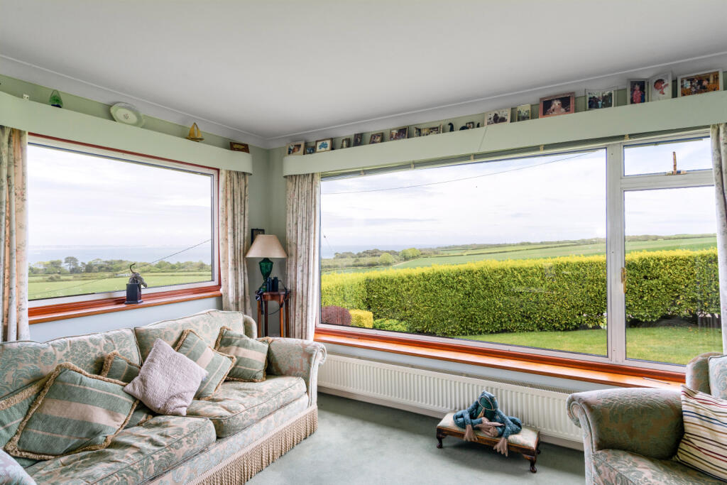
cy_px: 242
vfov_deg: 64.6
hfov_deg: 86.9
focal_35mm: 19
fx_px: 384
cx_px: 364
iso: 400
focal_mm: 19
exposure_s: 1/200
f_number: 11
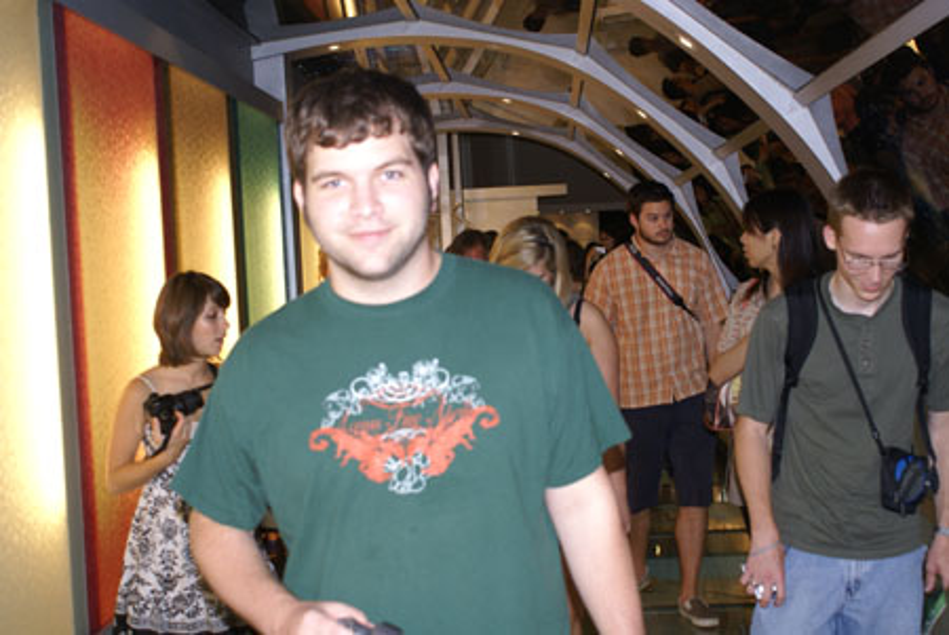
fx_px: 1385
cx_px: 474
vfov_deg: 25.8
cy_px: 318
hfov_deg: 37.8
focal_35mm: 52
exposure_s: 1/60
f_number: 5.6
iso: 400
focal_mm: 35
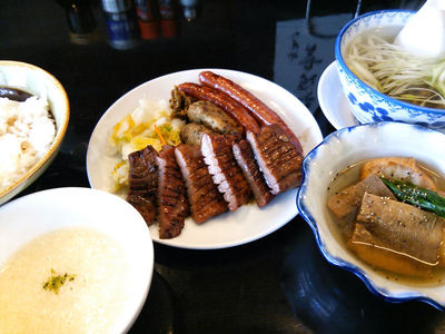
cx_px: 222
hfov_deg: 60.0
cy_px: 167
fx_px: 386
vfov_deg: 46.8
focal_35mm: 30
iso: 160
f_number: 1.94
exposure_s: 1/44
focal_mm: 4.06
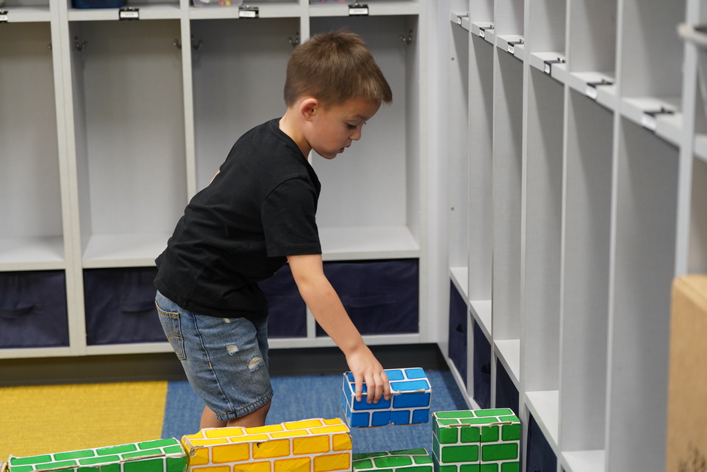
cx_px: 354
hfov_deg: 28.8
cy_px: 236
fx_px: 1375
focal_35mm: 70
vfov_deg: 19.5
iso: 1600
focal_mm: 70
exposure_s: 1/160
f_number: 3.2
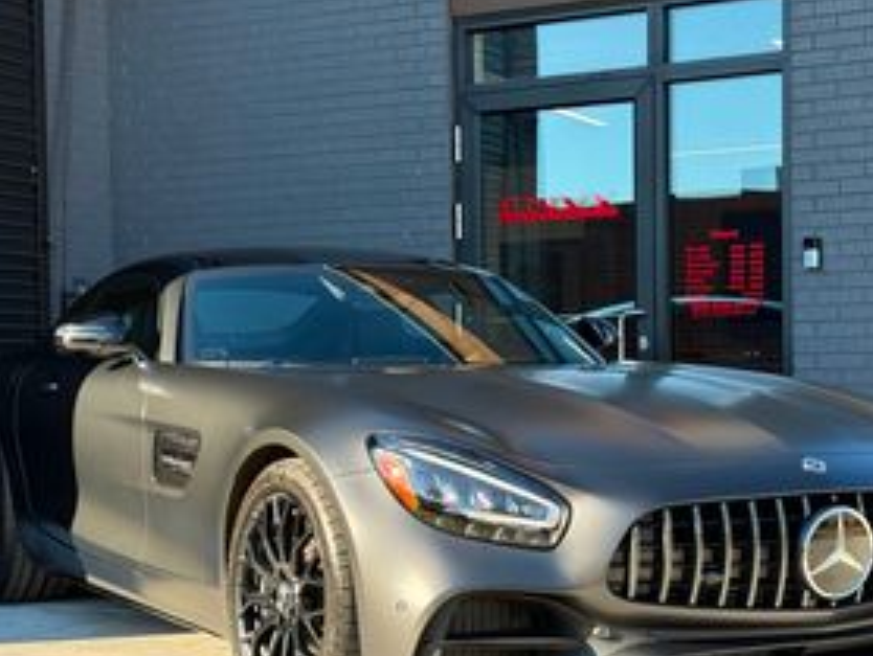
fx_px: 1742
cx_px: 474
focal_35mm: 69
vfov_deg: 21.3
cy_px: 395
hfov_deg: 28.1
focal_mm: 6.76
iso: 100
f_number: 1.78
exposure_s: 1/885
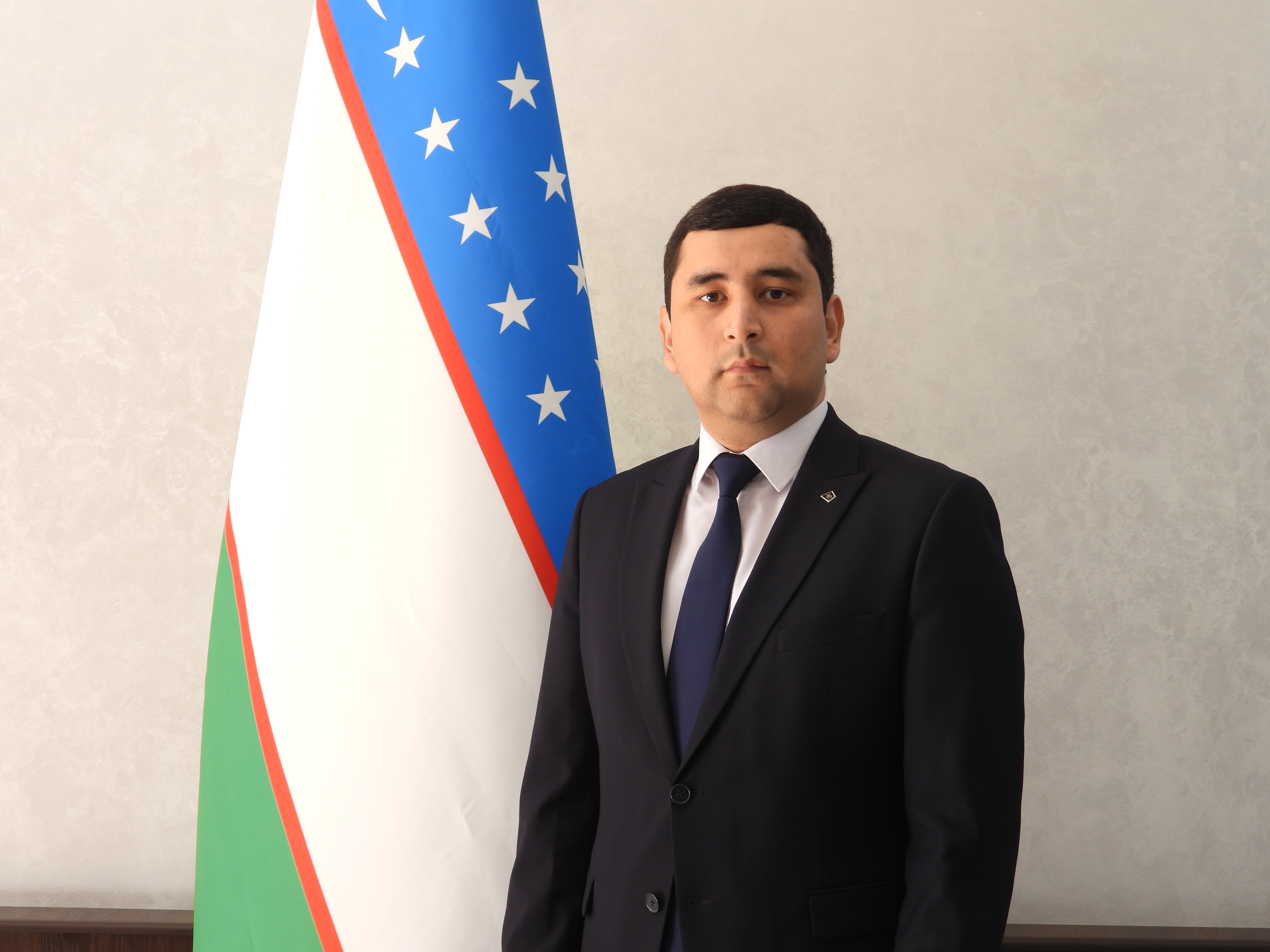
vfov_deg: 26.6
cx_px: 635
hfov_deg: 34.9
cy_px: 476
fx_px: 2018
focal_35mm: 55
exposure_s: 1/60
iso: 100
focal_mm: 9.8
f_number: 3.5
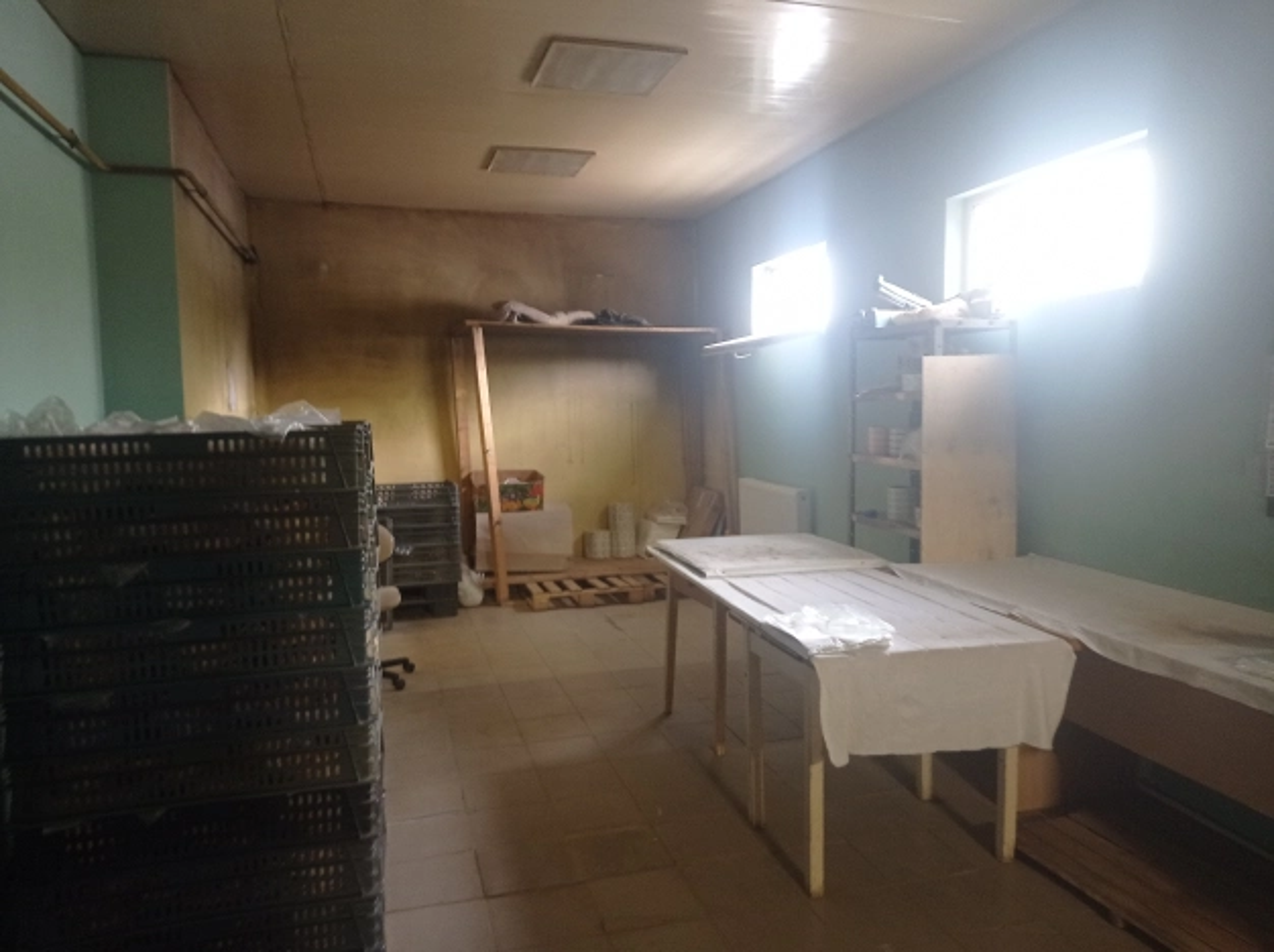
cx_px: 637
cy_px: 476
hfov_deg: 63.5
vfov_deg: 49.7
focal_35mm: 28
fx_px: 1029
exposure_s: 1/33.3
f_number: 1.79
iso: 245
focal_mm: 4.74
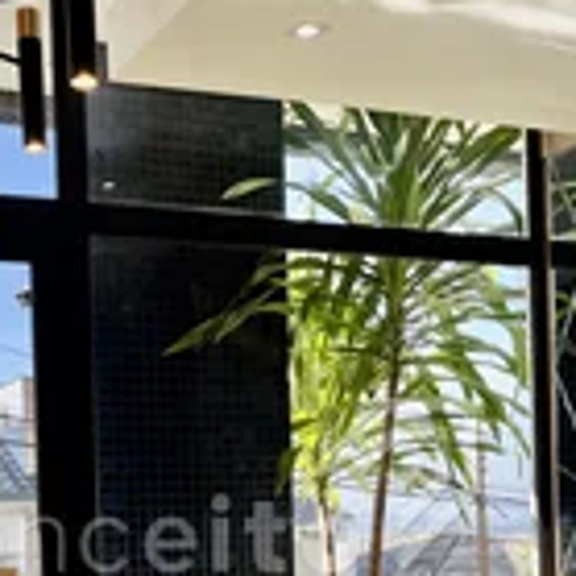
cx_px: 178
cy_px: 528
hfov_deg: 26.7
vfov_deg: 25.9
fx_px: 1205
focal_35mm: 64
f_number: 1.6
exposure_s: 1/198
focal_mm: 5.1
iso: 40
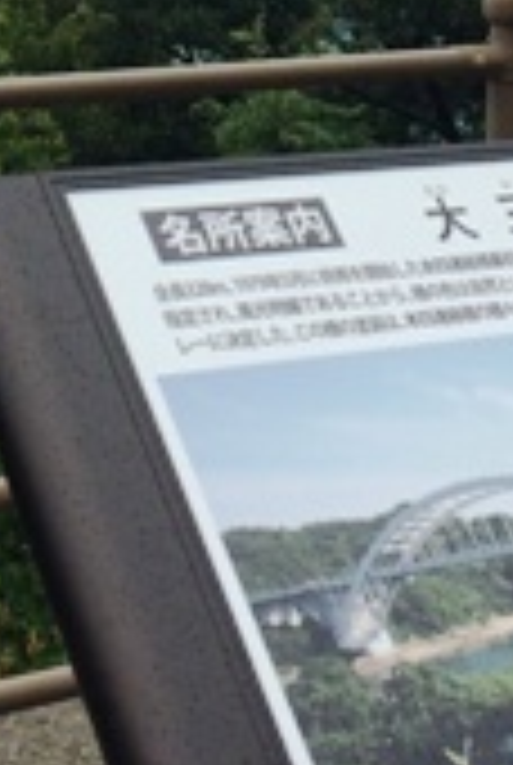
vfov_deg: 17.9
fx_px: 2320
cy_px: -122
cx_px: 124
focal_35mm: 109
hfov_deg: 12.6
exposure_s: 1/1466
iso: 32
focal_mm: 4.12
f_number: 2.2
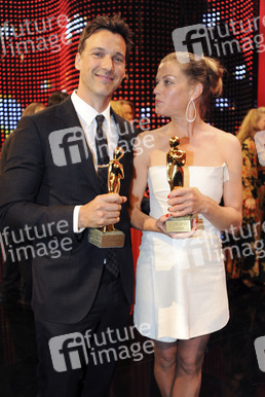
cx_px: 132
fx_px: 320
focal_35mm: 29
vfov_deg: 63.6
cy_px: 193
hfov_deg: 45.0
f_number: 3.5
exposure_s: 1/160
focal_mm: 28
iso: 1250
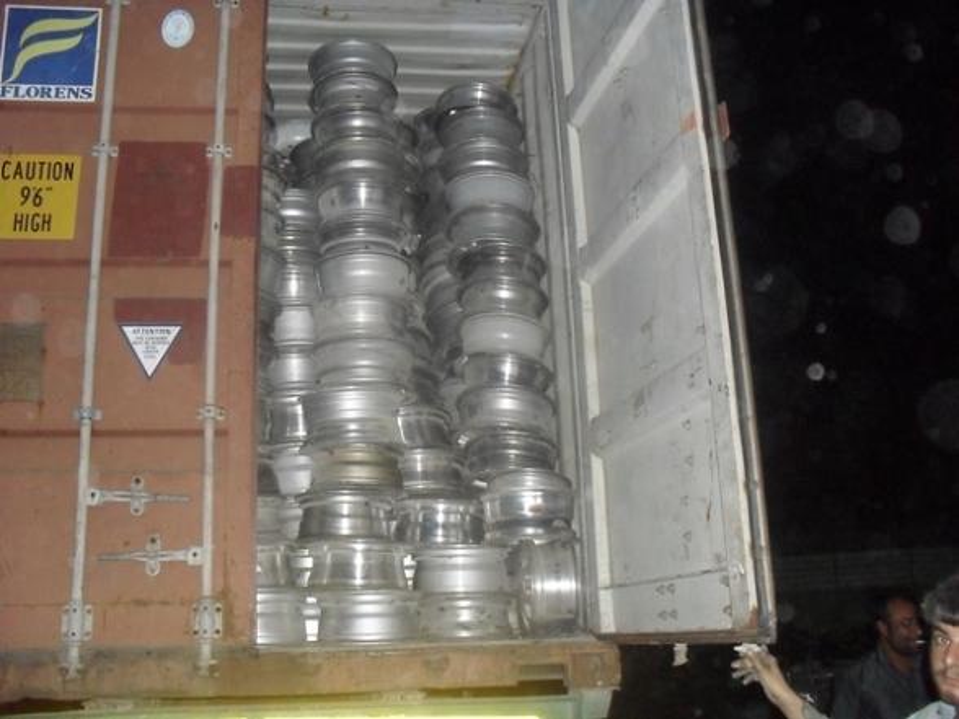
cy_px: 360
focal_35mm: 35
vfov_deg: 40.7
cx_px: 480
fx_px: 970
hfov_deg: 52.6
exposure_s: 1/45
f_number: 3.2
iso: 400
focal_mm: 6.3
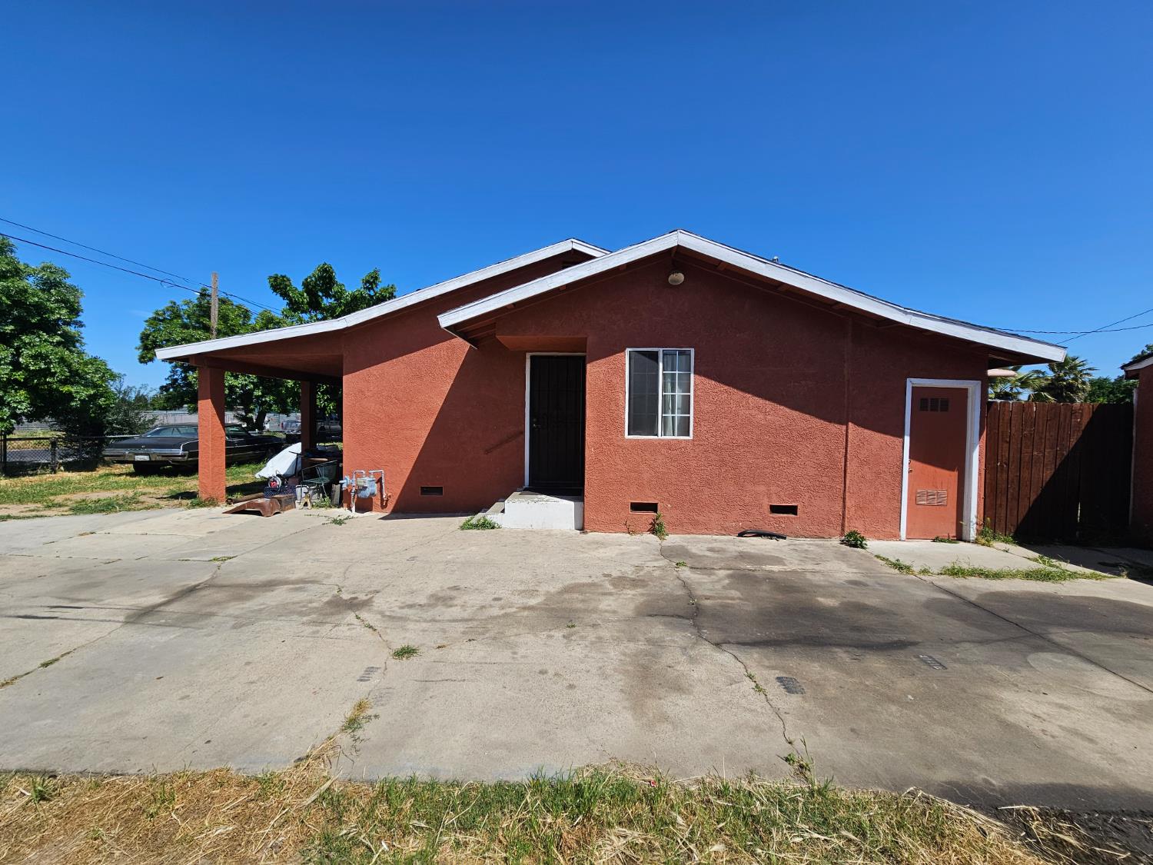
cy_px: 432
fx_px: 433
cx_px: 576
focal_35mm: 13
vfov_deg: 89.9
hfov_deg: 106.2
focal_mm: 2.2
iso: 50
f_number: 2.2
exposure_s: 1/2767
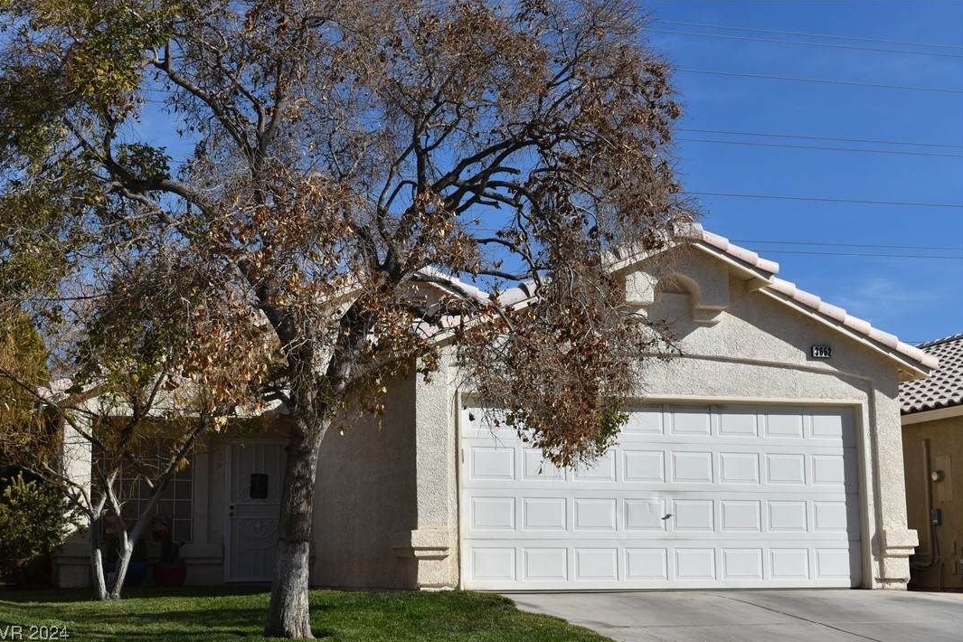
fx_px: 1391
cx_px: 474
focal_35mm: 52
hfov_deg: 38.2
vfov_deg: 26.0
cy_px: 325
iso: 200
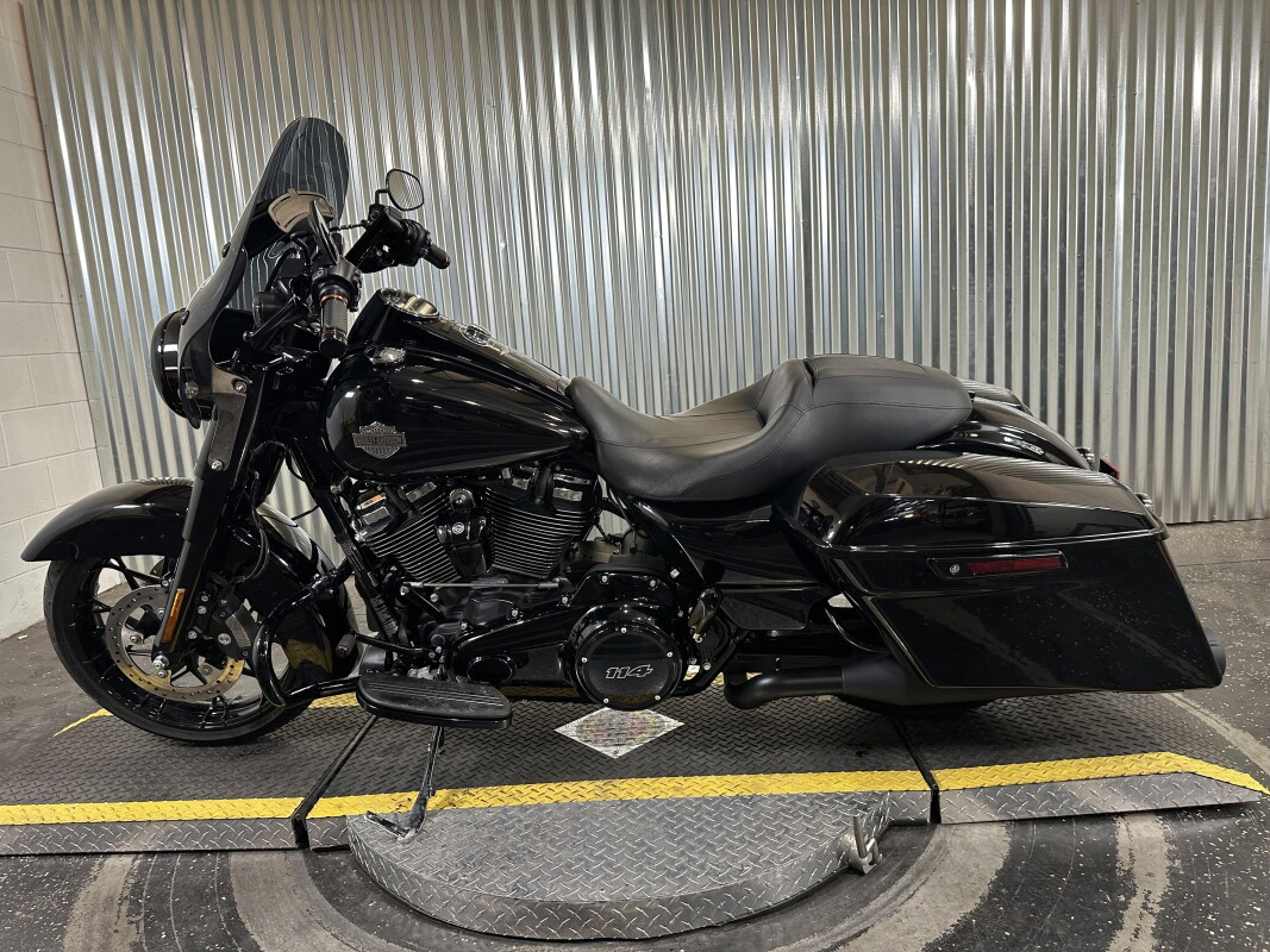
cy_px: 476
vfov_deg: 56.8
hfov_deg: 71.6
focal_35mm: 24
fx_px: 880
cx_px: 635
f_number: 1.78
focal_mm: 6.86
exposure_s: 1/60
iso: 125
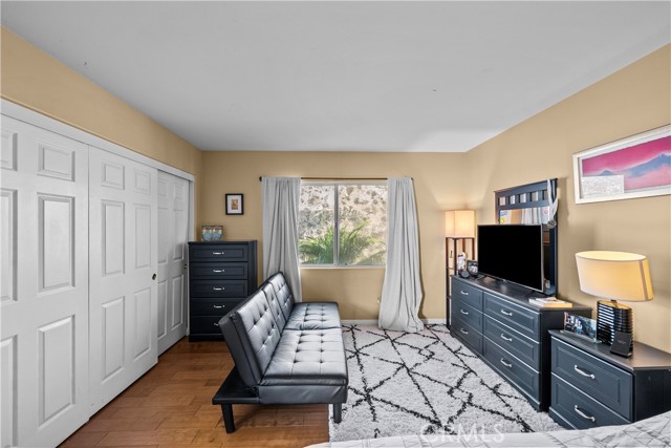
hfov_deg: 104.2
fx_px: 261
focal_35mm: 14
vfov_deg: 81.2
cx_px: 336
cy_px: 224
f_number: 9
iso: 250
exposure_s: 1/2.5
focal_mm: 14
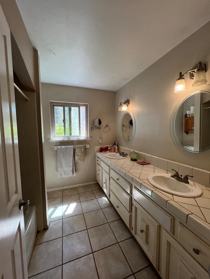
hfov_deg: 89.9
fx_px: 105
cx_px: 105
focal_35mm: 13
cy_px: 140
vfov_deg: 106.2
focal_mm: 1.57
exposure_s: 1/120
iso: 80
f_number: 1.8
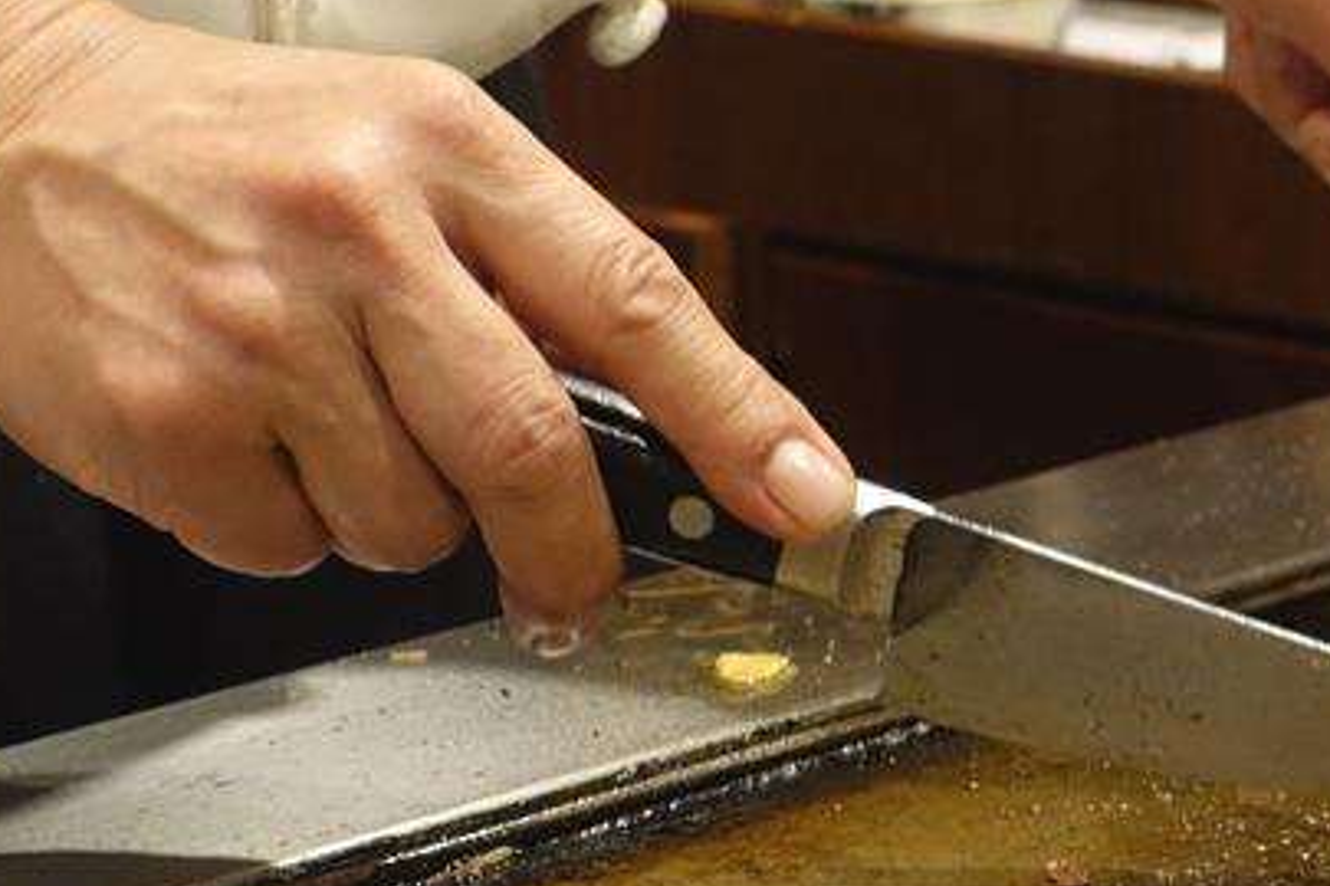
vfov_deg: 8.7
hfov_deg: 12.7
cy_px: 509
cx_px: 1662
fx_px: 5800
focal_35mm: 157
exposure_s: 1/50
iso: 800
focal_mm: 19.29
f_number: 2.8
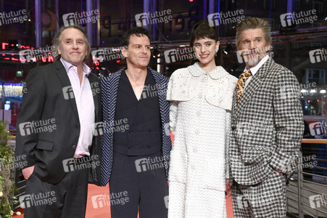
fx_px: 563
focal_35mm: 62
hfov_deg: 32.4
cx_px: 164
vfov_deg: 21.9
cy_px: 109
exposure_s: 1/200
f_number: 5.6
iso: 5000
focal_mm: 62
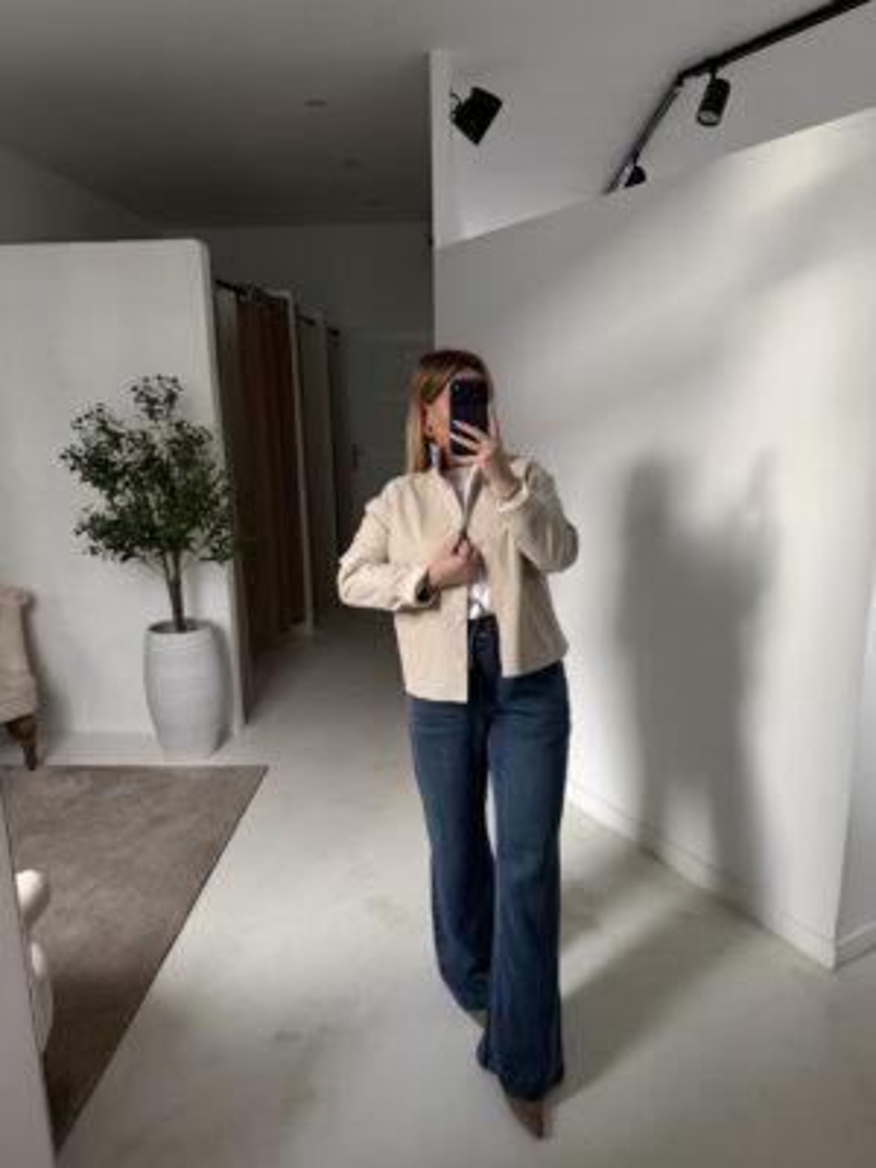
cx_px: 438
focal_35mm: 24
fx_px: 810
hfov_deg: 56.8
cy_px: 584
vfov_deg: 71.6
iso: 500
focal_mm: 6.76
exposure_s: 1/60
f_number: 1.78
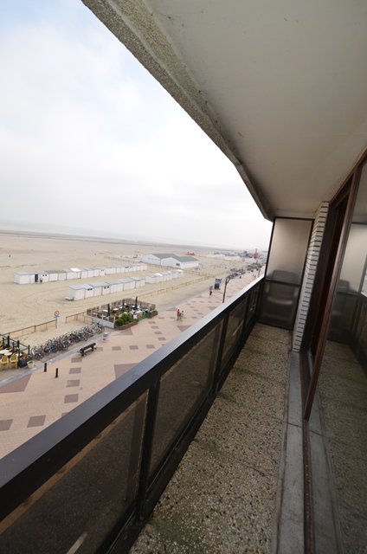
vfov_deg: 100.5
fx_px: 230
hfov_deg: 77.1
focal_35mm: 15
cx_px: 184
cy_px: 277
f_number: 5.6
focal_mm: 10
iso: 100
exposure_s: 1/250
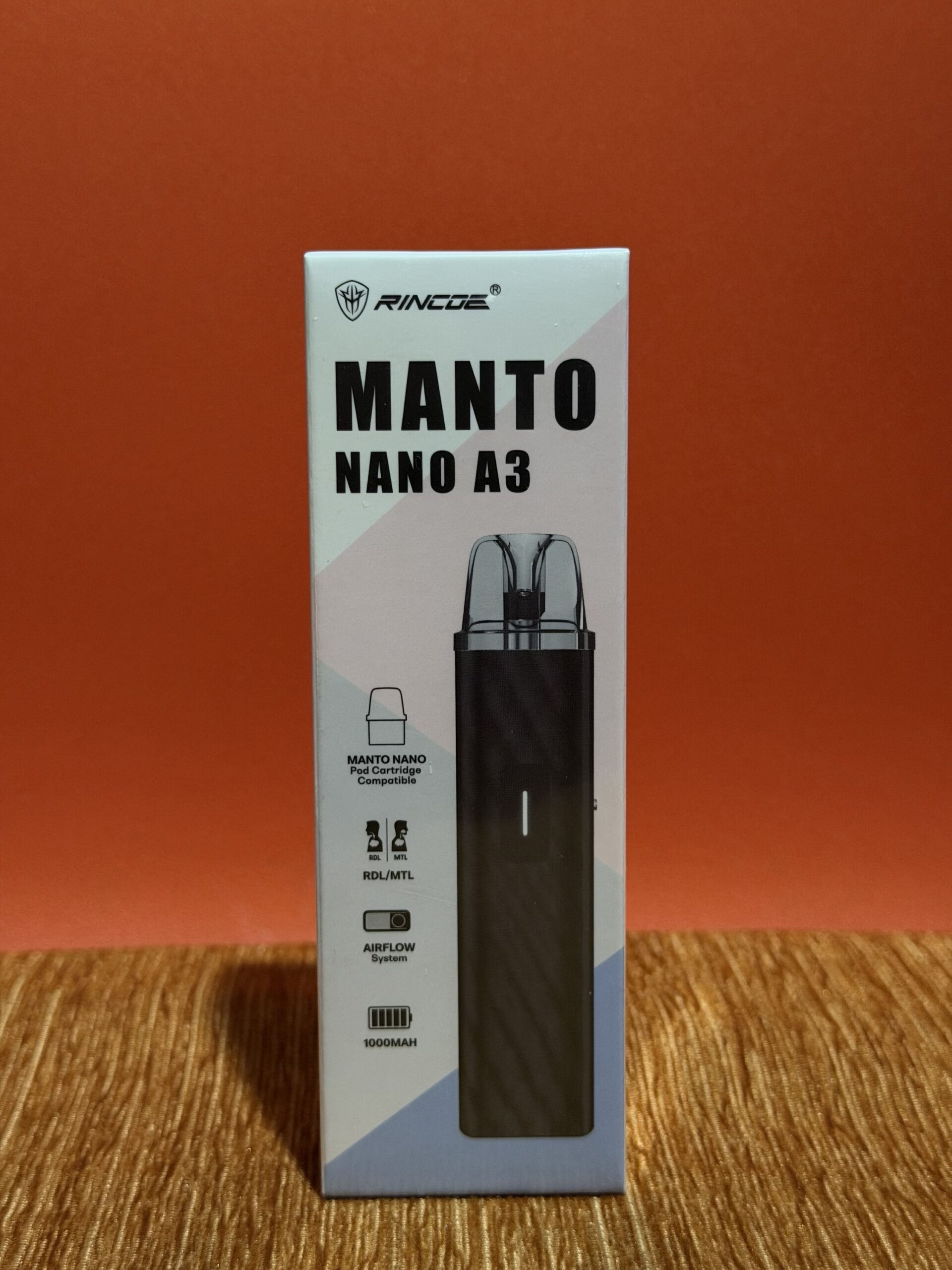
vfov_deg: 39.7
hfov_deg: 30.3
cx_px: 476
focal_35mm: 48
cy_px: 635
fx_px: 1760
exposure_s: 1/40
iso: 400
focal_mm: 6.76
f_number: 1.78
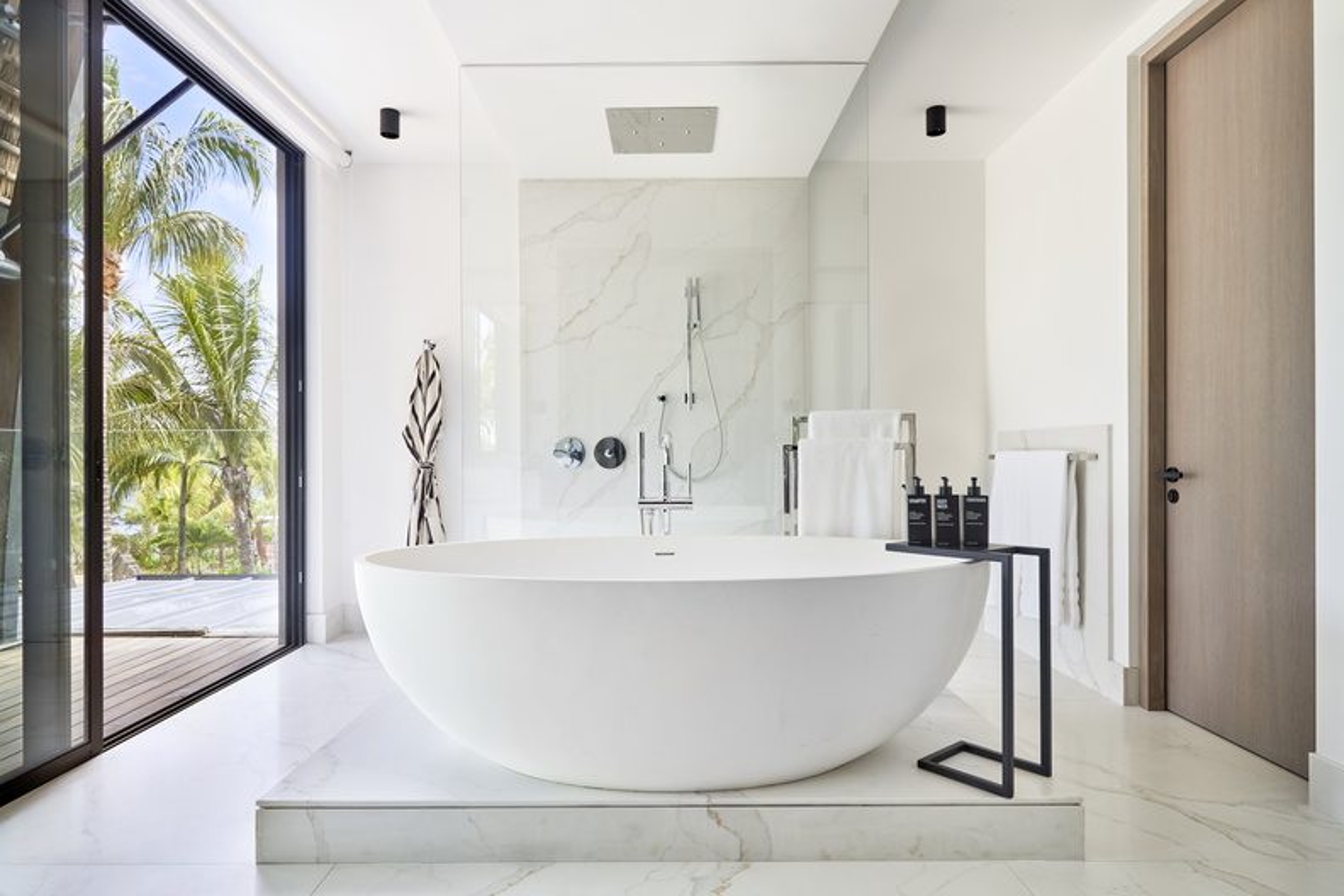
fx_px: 747
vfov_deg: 61.9
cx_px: 672
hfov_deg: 84.0
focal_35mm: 20
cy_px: 448
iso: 200
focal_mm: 20
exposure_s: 1/80
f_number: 5.6
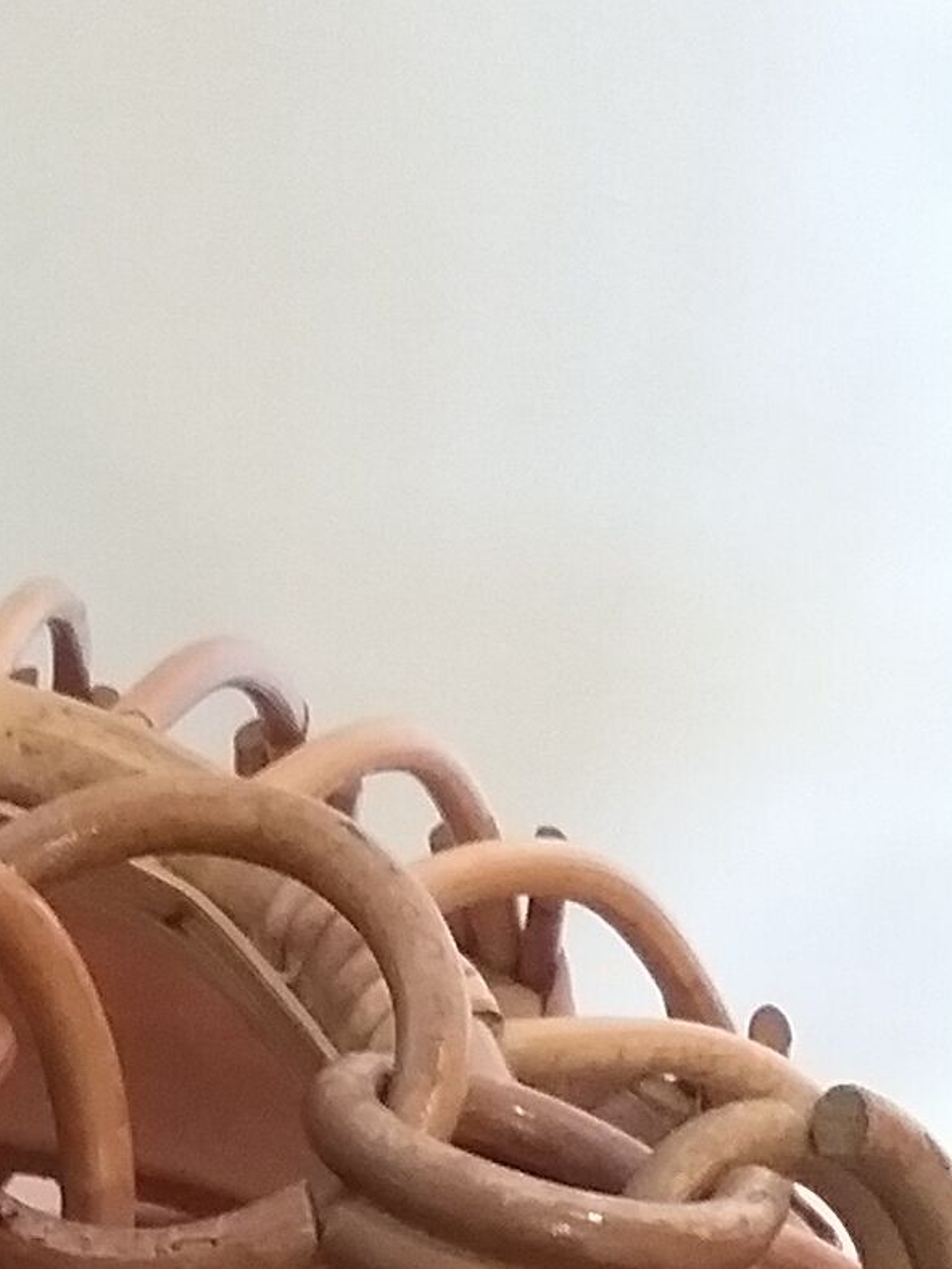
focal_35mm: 102
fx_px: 3740
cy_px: 1916
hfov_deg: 14.2
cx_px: -119
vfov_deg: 17.3
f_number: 2.2
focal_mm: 3.3
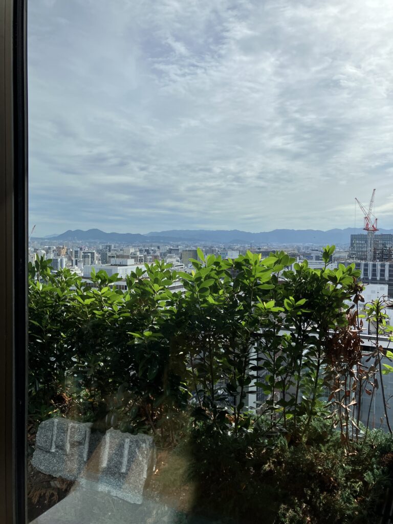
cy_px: 262
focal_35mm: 28
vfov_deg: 63.4
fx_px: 424
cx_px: 196
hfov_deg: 49.7
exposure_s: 1/2558
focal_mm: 3.99
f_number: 1.8
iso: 32
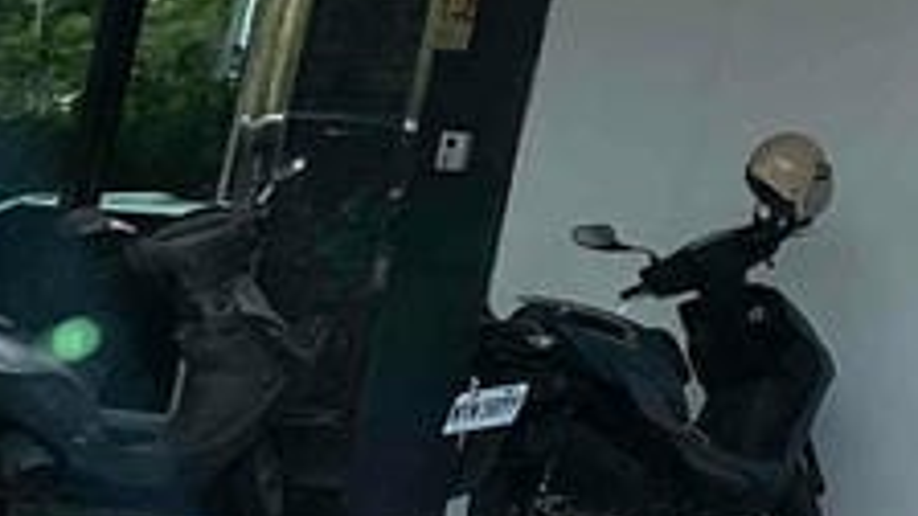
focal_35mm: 152
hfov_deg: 11.7
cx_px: 2184
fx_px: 3700
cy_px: -729
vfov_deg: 7.5
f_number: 1.5
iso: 50
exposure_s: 1/2252
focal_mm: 5.7
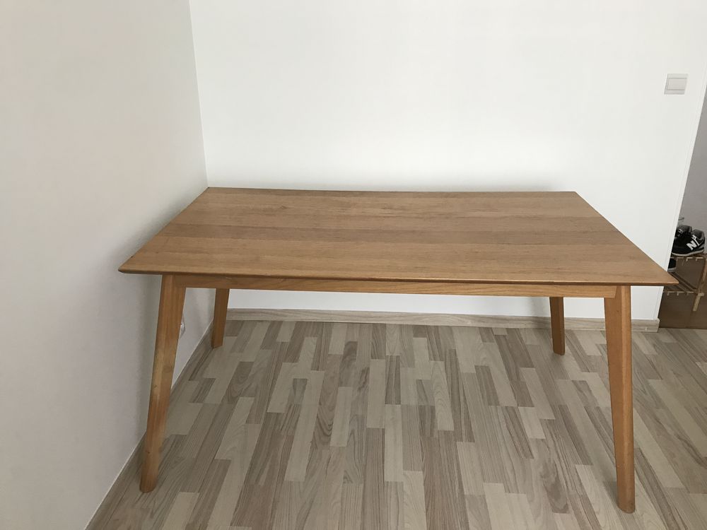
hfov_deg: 63.4
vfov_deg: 49.7
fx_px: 572
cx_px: 354
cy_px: 265
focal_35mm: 28
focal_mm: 3.99
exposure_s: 1/25
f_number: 1.8
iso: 40
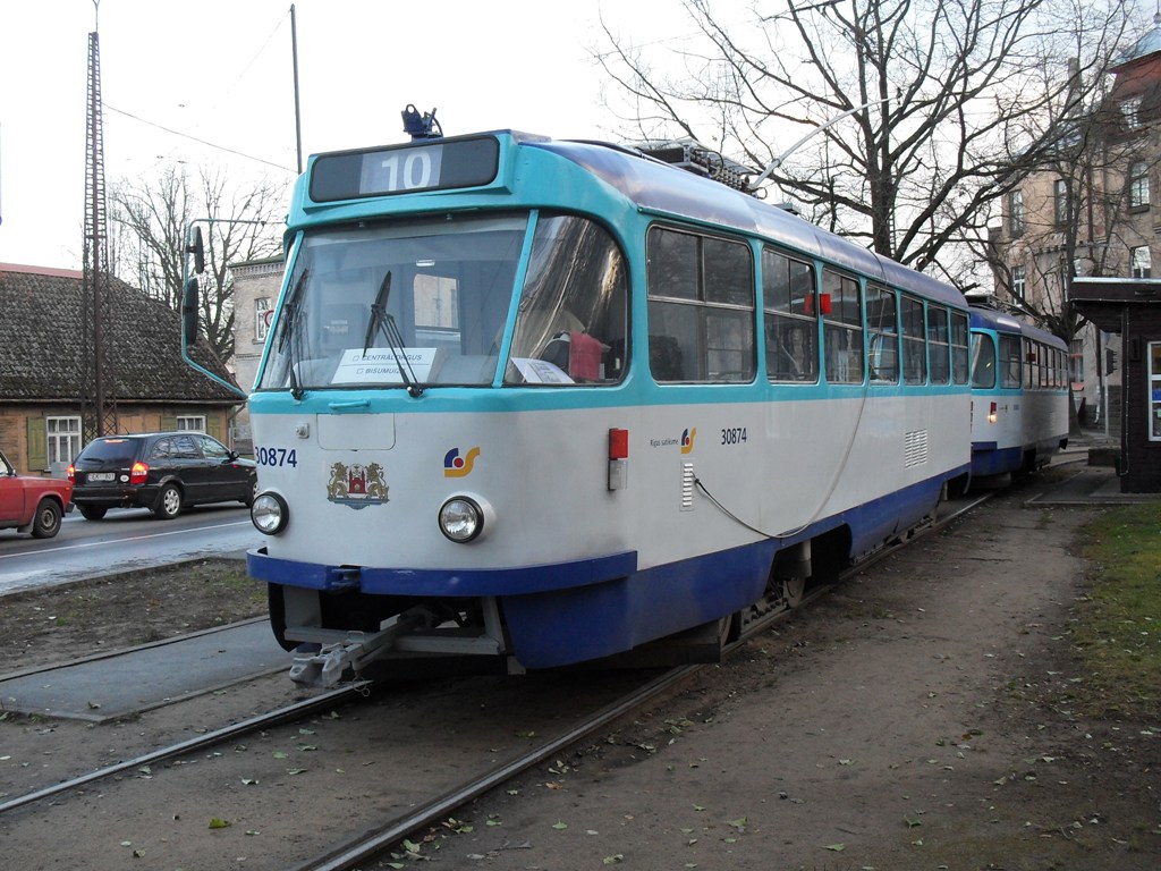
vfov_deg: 37.7
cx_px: 580
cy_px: 436
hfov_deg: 49.0
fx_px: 1274
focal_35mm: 38
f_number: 2.8
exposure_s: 1/60
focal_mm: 6.3
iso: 80
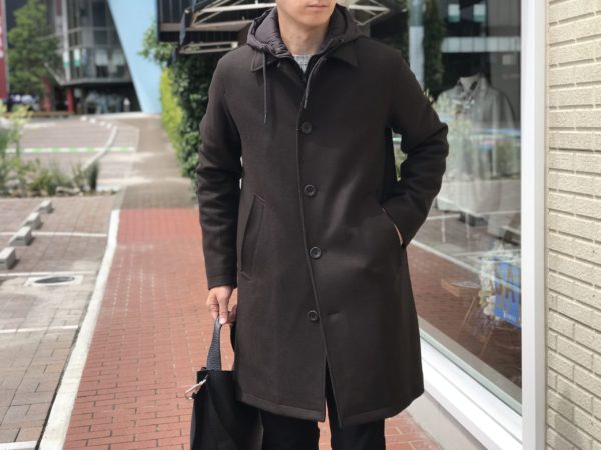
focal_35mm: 57
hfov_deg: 33.8
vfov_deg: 25.7
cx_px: 300
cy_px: 225
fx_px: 990
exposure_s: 1/694
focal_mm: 6.6
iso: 20
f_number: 2.8
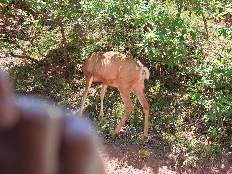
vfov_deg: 8.0
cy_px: 87
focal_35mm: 185
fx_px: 1240
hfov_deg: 10.7
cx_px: 116
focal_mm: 33
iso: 100
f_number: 4.5
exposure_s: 1/160
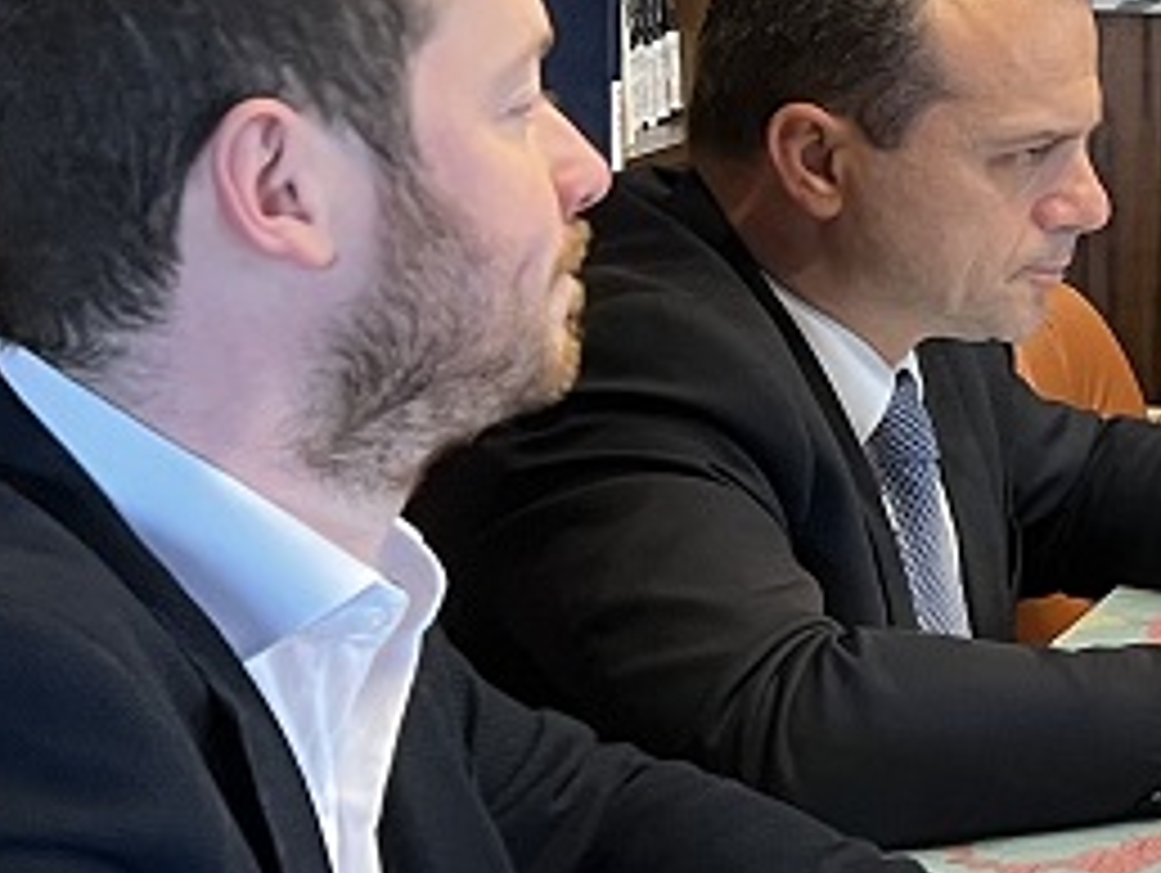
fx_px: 4096
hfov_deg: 14.7
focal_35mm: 122
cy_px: 180
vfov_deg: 12.1
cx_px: 1868
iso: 160
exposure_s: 1/50
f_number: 1.5
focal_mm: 5.7
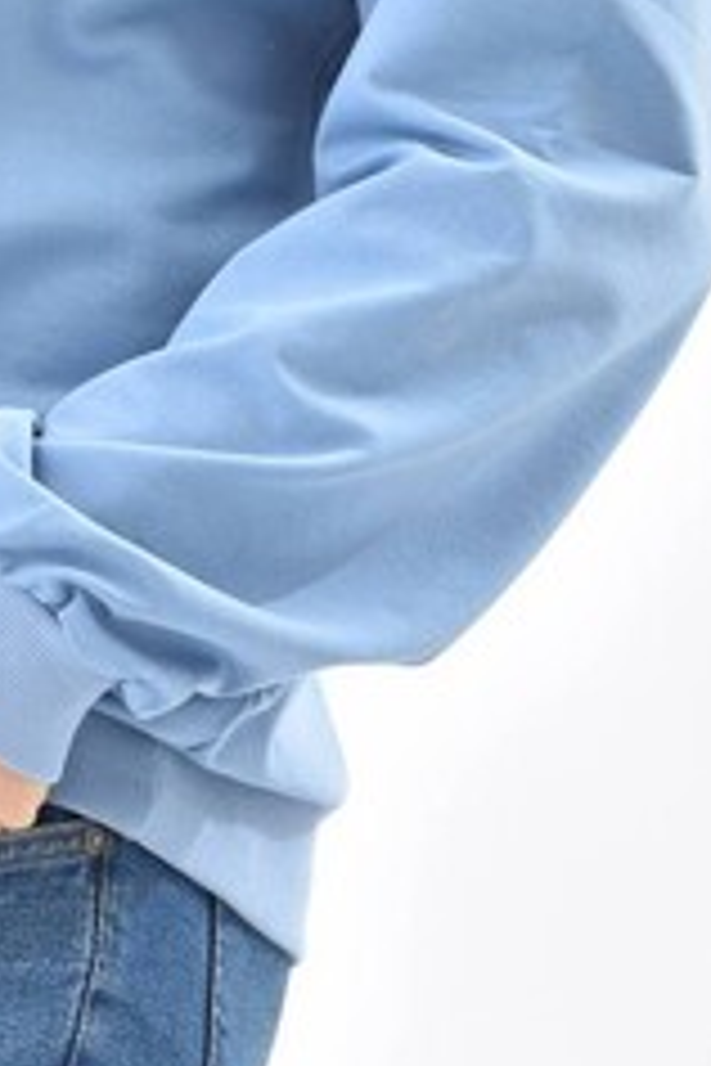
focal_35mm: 412
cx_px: -148
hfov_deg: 3.3
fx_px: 12205
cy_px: -423
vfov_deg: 5.0
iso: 100
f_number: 7.1
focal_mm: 130
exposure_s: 1/160
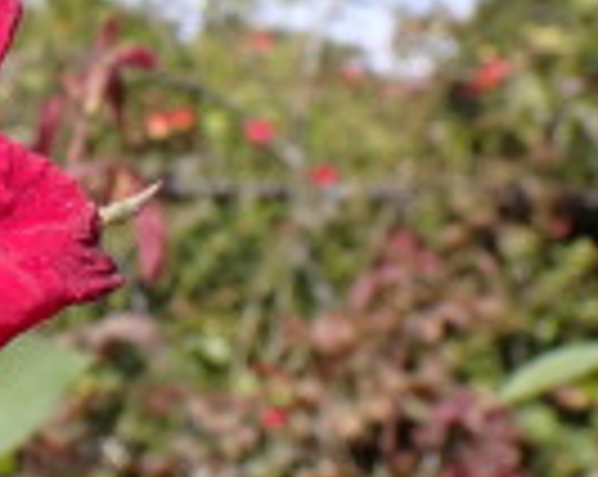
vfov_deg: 13.9
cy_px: 119
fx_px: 1944
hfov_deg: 16.9
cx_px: -76
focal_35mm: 110
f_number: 3.2
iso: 100
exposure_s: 1/800
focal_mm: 5.4
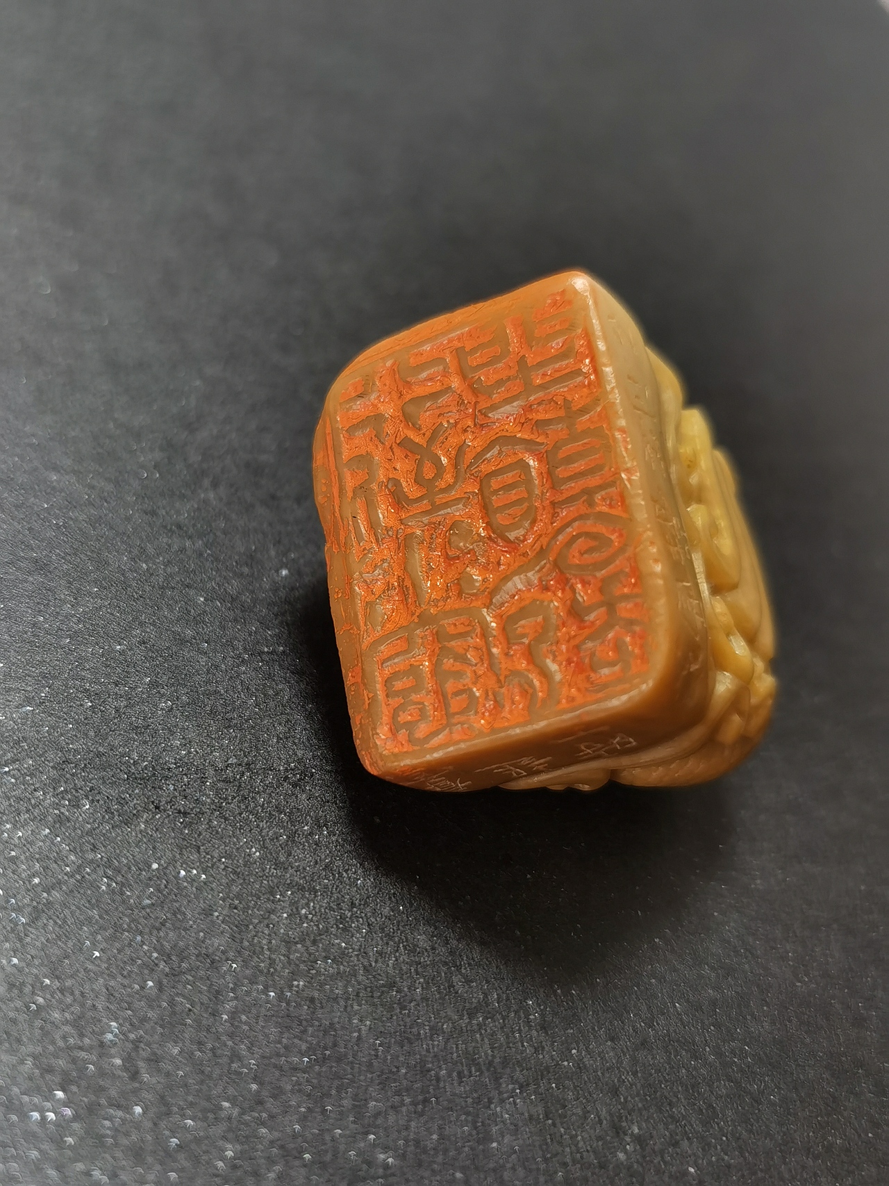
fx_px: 1473
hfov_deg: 33.6
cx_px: 444
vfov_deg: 43.9
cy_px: 593
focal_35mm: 43
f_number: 1.6
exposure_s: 1/50
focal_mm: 5.56
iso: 160
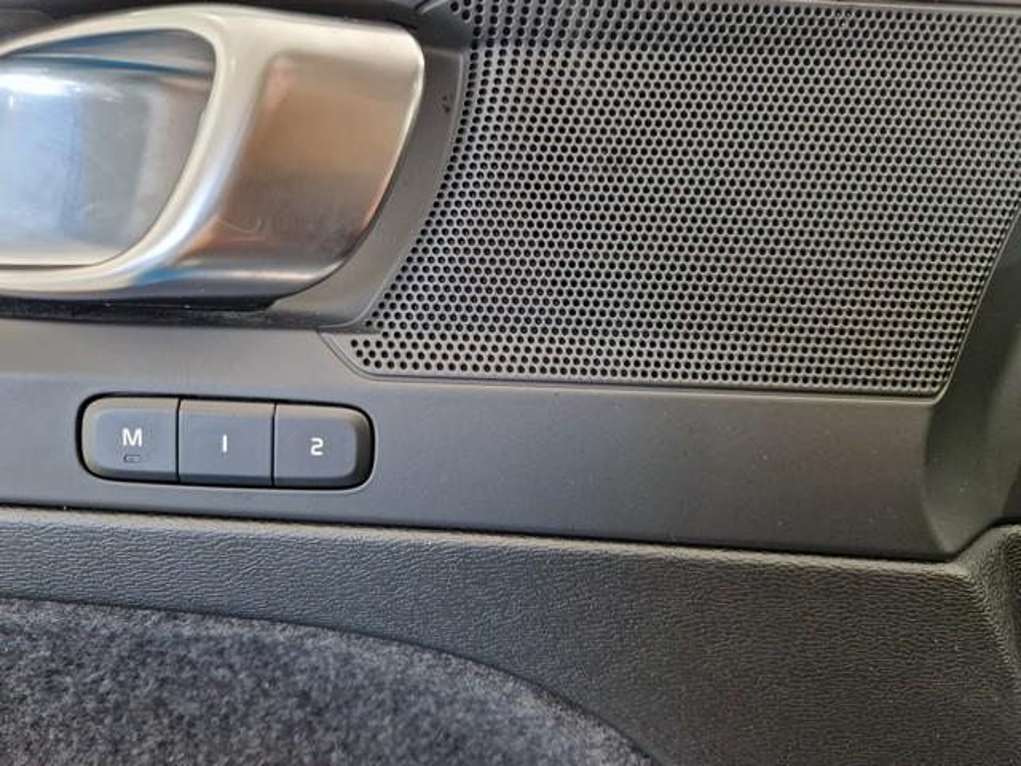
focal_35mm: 23
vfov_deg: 58.9
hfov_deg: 73.9
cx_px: 510
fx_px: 678
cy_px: 383
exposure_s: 1/100
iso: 640
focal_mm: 5.4
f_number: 1.8
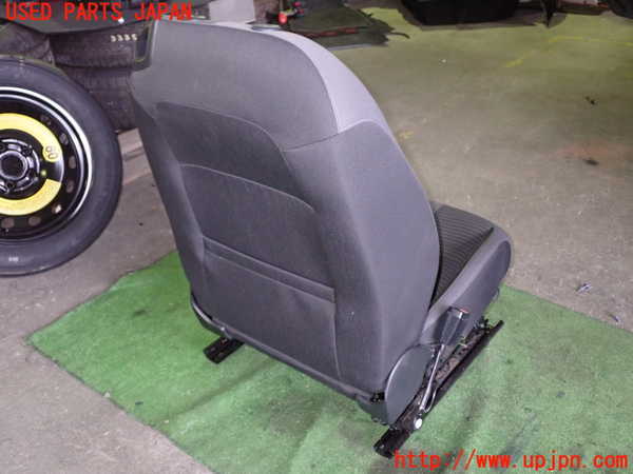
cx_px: 316
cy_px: 237
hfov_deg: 51.4
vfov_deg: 39.7
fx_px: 658
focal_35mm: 36
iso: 800
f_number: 2.5
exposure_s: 1/40
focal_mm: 6.37
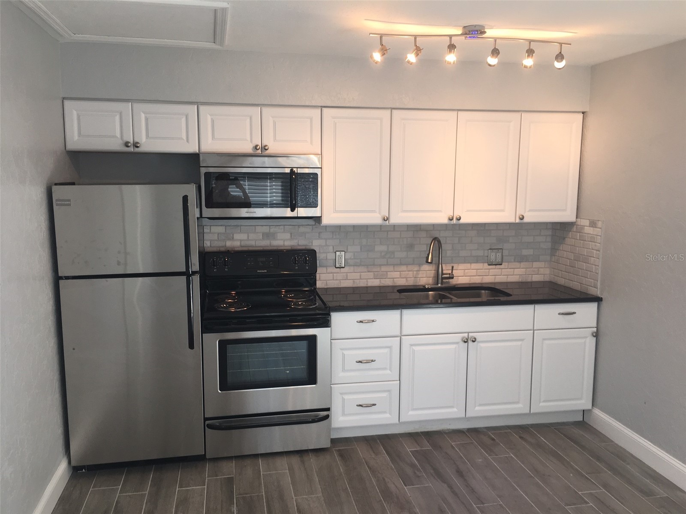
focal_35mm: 29
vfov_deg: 48.2
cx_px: 343
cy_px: 257
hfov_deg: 61.7
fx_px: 575
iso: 32
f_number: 2.2
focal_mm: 4.15
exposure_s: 1/60
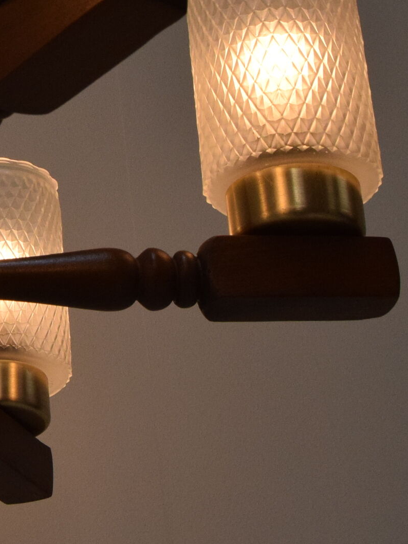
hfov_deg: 13.0
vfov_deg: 18.2
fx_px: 1666
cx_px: -244
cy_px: 41
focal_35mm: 106
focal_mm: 26
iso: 1600
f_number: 11
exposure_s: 1/500
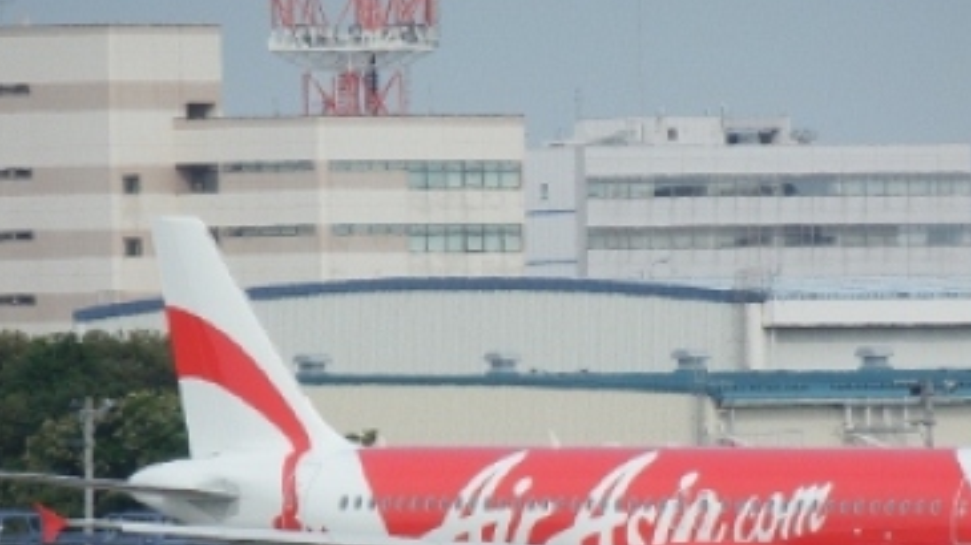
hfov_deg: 2.4
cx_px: 601
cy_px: 416
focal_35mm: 895
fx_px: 23035
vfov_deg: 1.4
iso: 200
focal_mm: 108
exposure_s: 1/500
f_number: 6.9
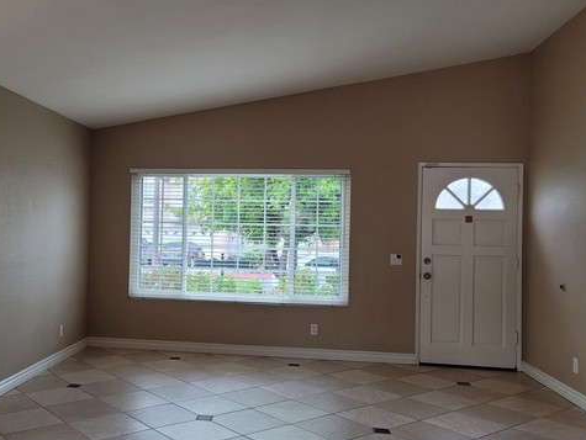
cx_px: 205
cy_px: 234
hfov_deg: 51.8
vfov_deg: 40.7
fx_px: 593
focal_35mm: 35
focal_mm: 5.4
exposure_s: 1/120
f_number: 1.8
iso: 100
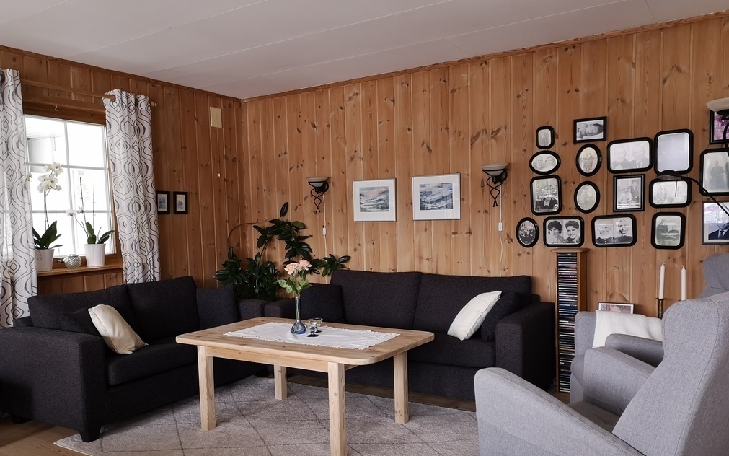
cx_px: 363
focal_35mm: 29
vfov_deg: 43.0
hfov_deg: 64.6
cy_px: 263
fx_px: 576
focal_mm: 3.95
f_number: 1.8
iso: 200
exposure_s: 1/50
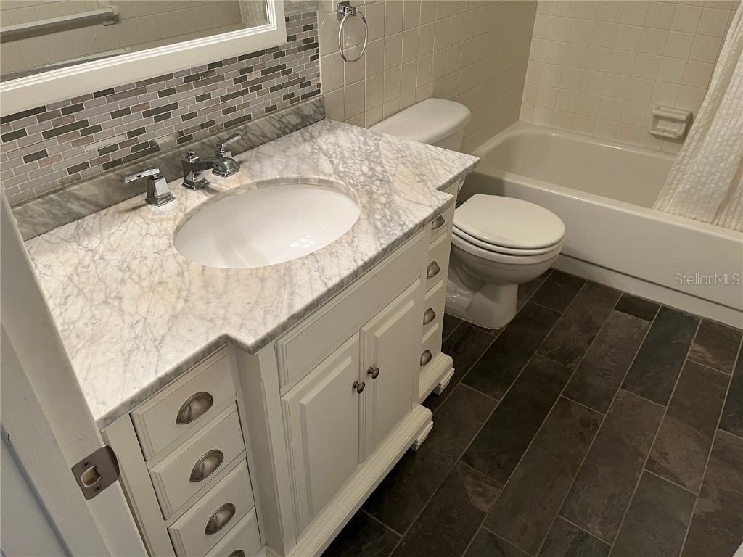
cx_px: 372
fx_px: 558
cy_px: 278
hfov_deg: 67.3
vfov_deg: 53.1
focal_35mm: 26
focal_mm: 5.1
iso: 100
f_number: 1.6
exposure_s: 1/60
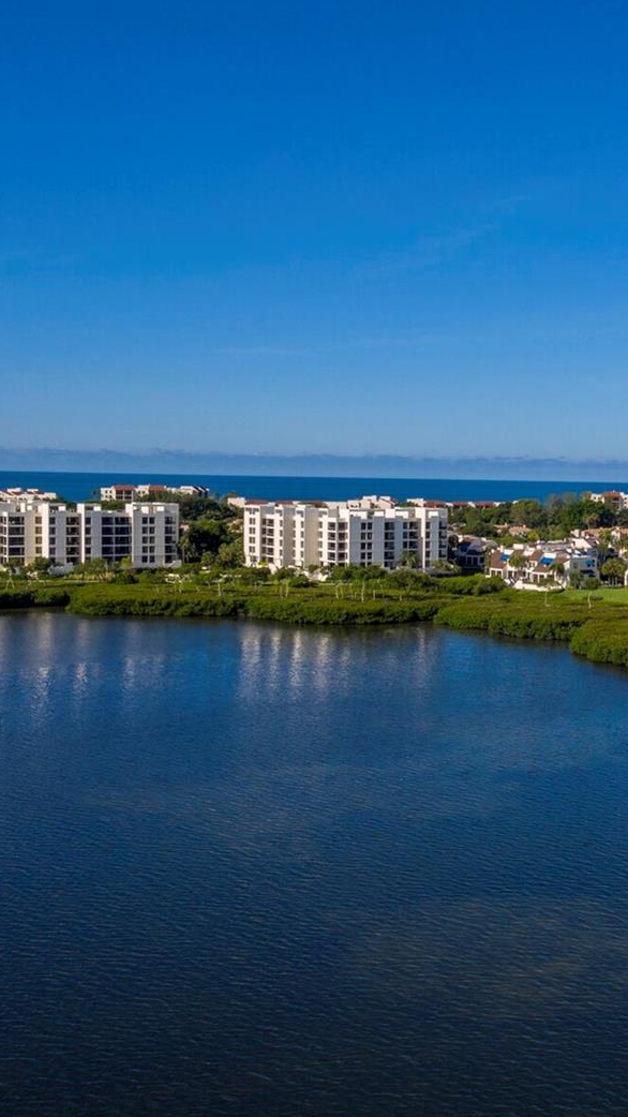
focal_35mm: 45
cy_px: 557
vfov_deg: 45.5
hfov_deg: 25.5
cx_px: 596
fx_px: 1332
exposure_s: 1/800
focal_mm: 10.26
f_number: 6.3
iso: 100
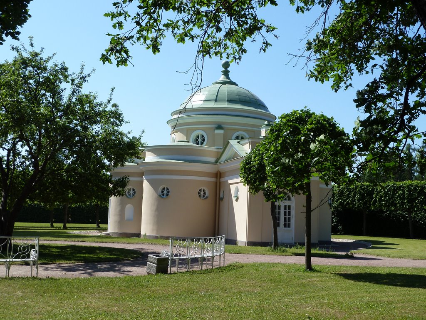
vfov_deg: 32.9
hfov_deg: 42.9
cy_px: 160
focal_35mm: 44
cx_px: 213
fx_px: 541
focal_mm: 7.3
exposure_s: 1/400
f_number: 4.5
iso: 80
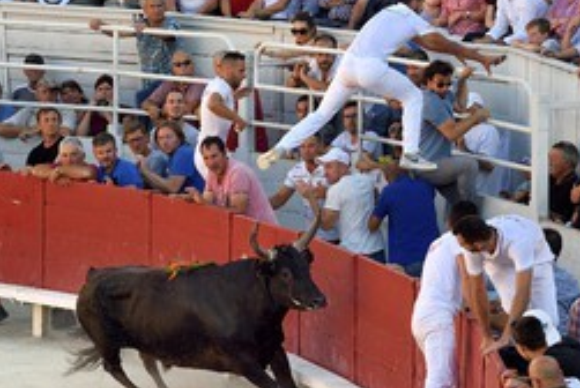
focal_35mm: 334
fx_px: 5387
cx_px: 314
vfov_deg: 4.1
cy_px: 196
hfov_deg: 6.2
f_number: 4.5
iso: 400
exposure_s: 1/800
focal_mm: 200
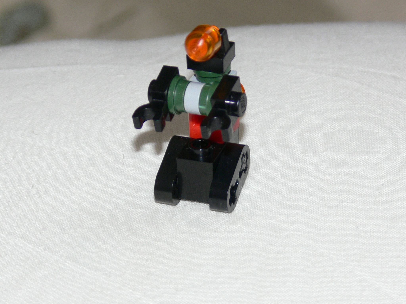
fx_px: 2064
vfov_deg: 8.4
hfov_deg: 11.2
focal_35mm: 176
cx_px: 203
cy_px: 152
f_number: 3.6
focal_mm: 23.4
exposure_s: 1/30
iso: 100
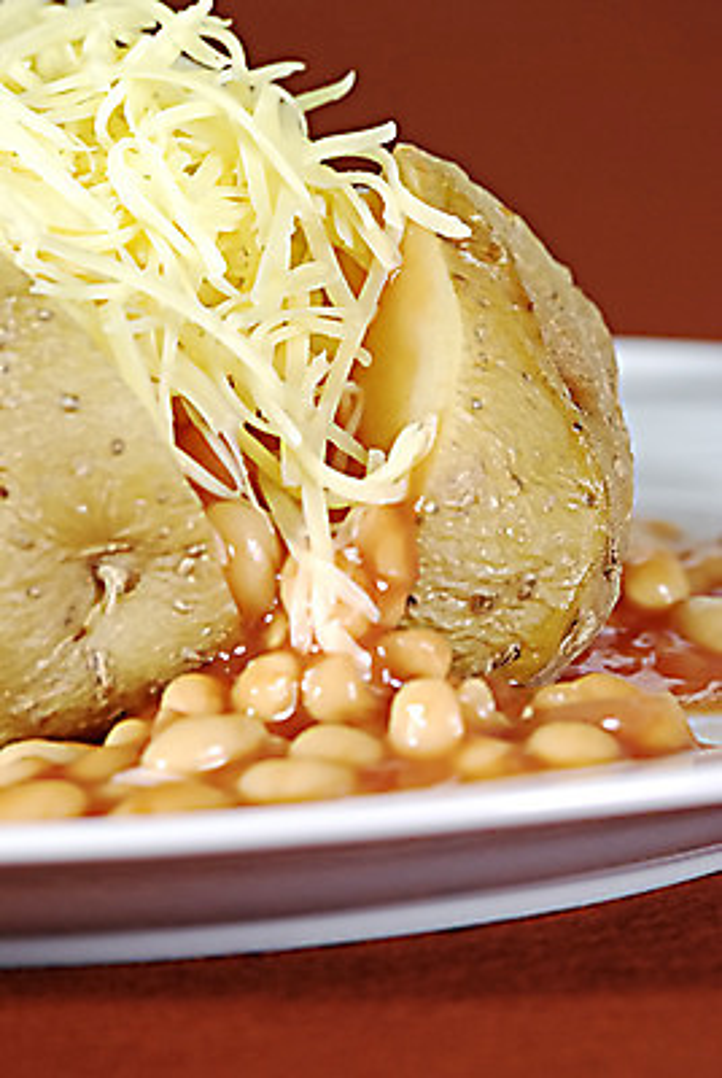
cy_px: 539
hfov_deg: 4.2
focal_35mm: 330
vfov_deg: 6.2
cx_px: 361
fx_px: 9893
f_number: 8
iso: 160
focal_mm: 220
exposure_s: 1/8
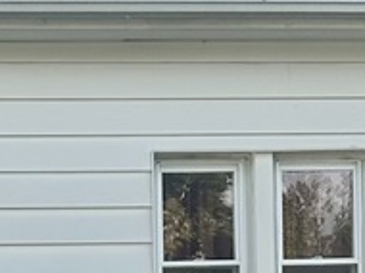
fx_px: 1917
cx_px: -232
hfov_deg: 10.4
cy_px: 463
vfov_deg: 7.9
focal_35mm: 182
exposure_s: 1/3597
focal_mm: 6.86
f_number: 1.78
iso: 80
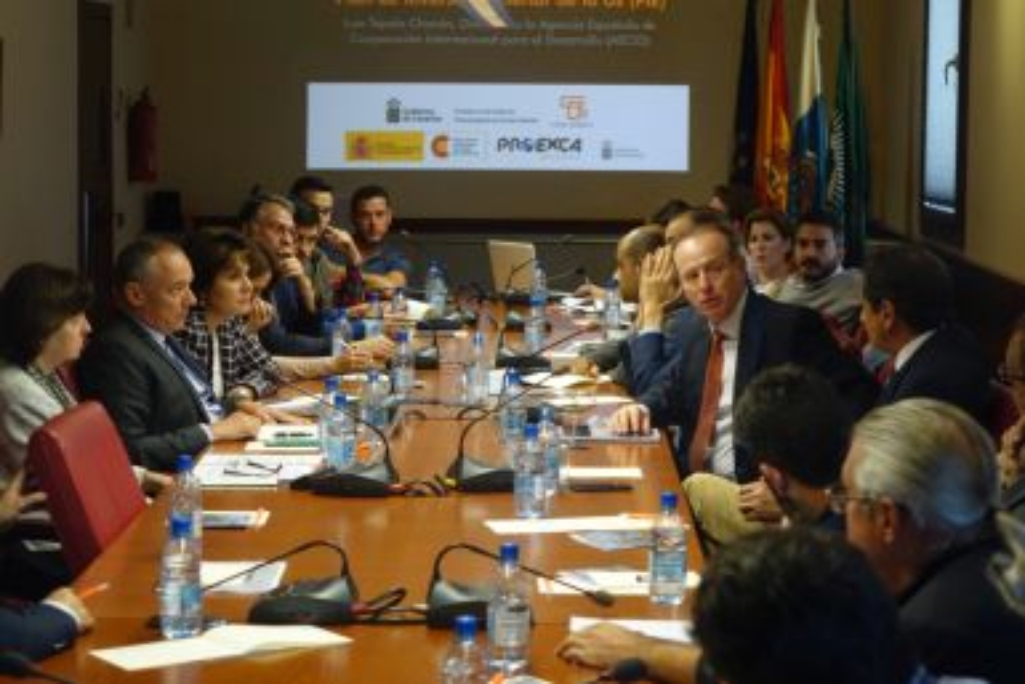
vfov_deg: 15.0
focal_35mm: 91
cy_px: 342
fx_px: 2592
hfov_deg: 22.4
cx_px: 512
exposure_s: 1/80
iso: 640
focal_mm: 33.41
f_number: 2.8
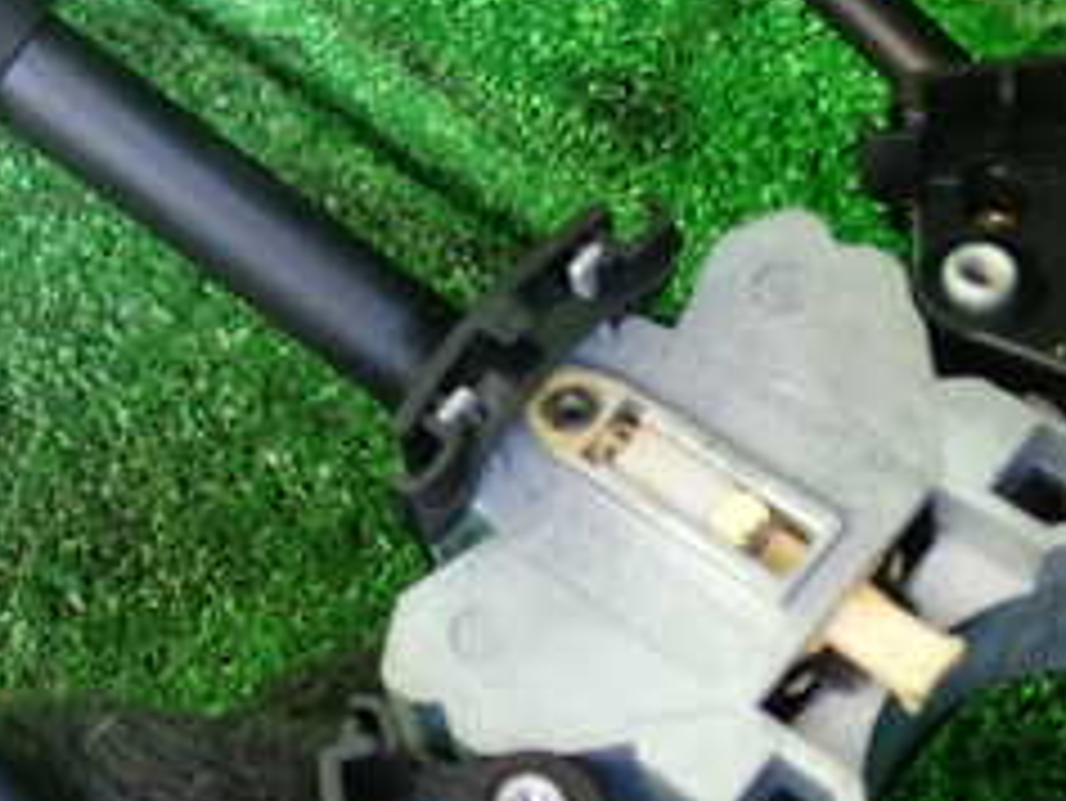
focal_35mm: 76
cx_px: -148
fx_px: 2342
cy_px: 9
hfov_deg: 23.8
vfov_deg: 18.9
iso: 200
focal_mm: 5.4
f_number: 2.3
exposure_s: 1/50
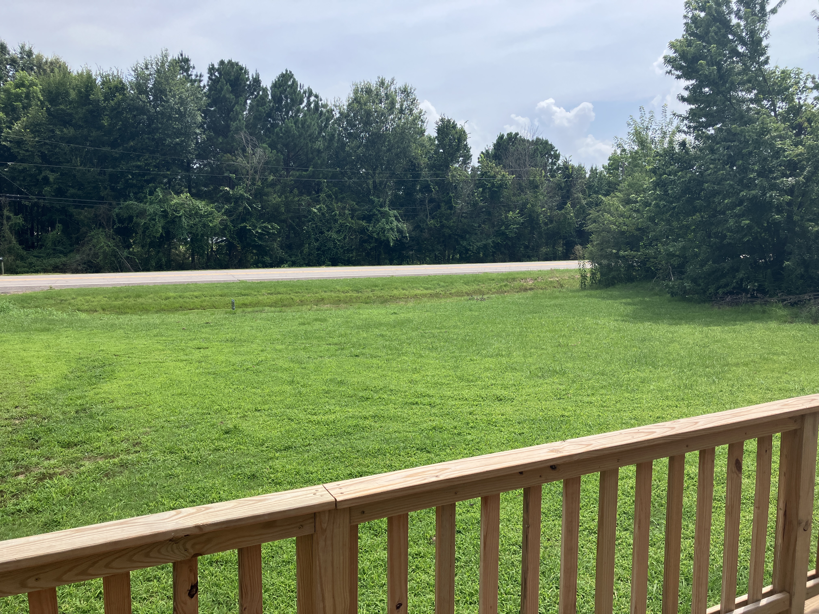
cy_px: 307
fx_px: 662
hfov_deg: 63.4
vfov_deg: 49.7
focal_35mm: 28
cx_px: 410
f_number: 1.8
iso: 32
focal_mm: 3.99
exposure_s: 1/1675
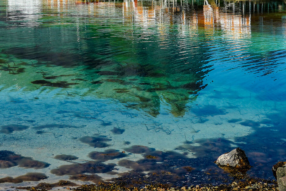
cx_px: 109
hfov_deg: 22.3
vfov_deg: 14.6
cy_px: -32
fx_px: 723
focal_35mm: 91
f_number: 11
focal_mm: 24
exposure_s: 1/125
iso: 100
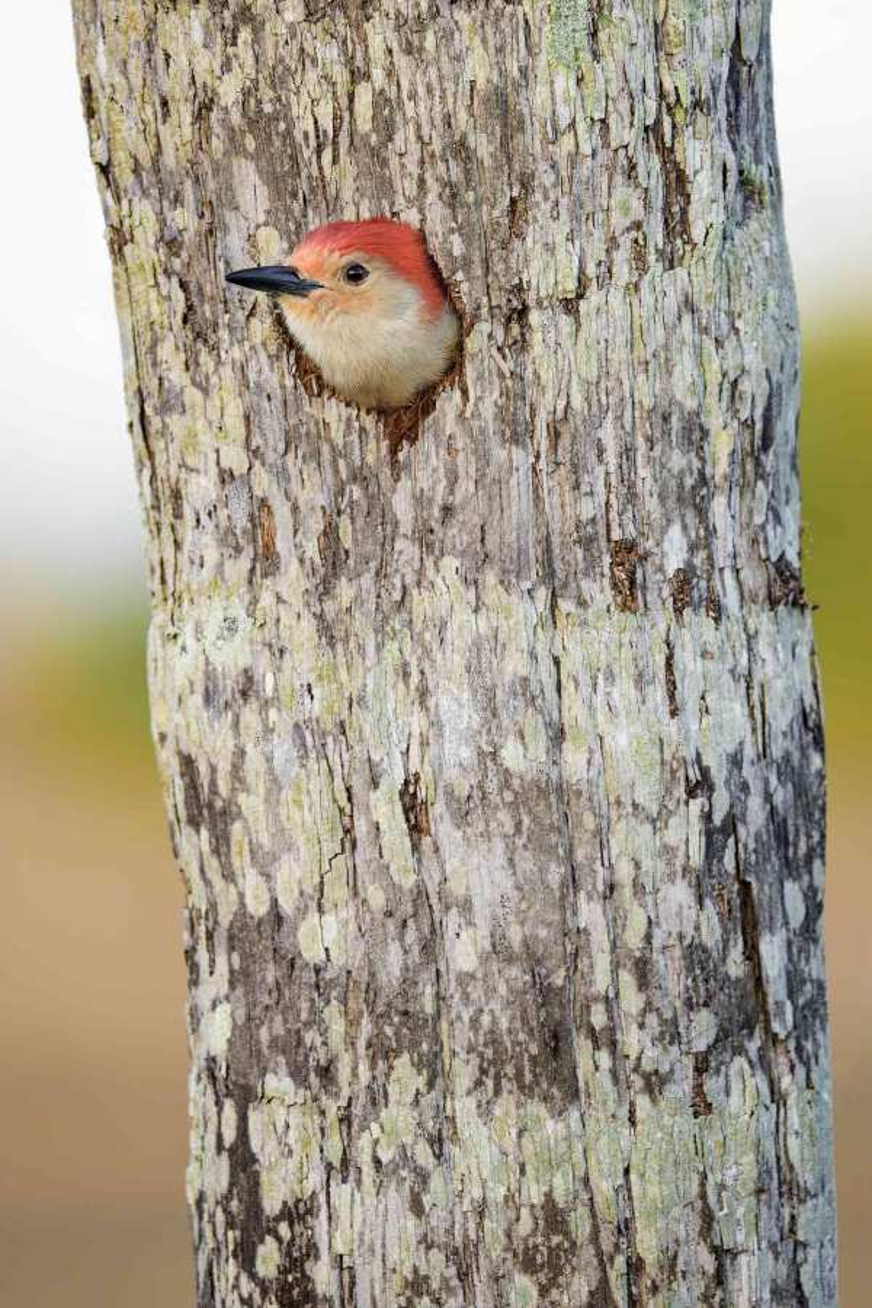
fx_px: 28519
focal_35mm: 785
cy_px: 654
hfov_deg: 1.8
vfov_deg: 2.6
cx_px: 436
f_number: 8
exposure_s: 1/320
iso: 3200
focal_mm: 785
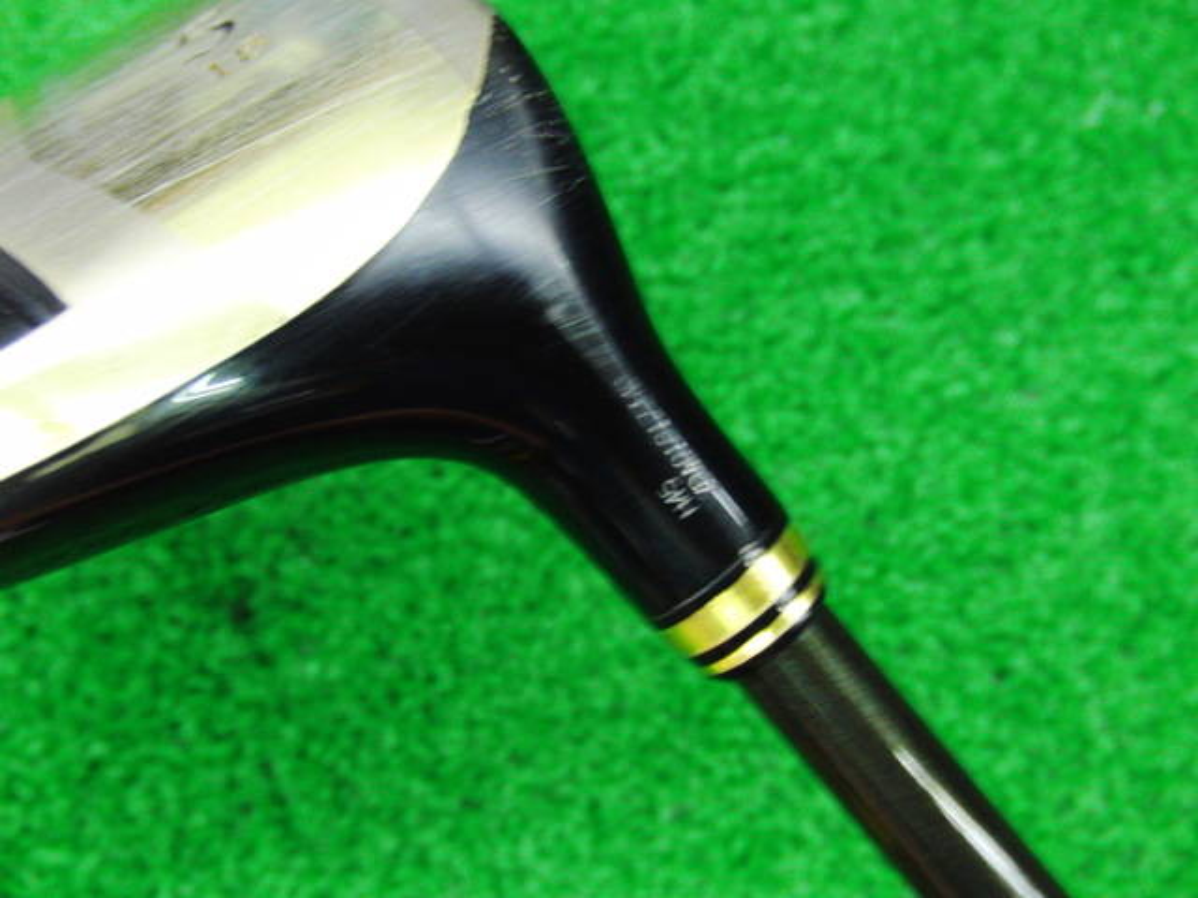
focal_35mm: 37
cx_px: 599
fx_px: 1281
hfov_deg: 50.1
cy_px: 449
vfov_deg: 38.7
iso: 400
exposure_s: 1/20
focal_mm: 6.42
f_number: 3.6
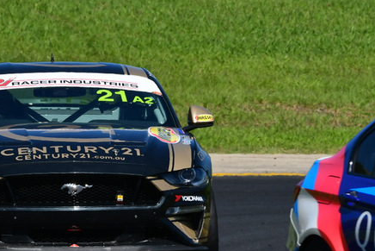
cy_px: 126
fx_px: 9169
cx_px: 120
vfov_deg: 1.6
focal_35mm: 880
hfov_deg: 2.3
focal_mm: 320
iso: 320
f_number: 11
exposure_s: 1/640
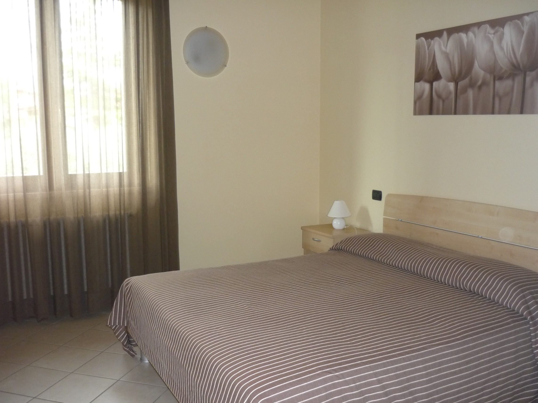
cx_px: 269
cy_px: 202
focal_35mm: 33
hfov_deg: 55.4
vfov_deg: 42.9
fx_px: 513
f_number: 2.8
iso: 250
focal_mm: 5.5
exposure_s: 1/30
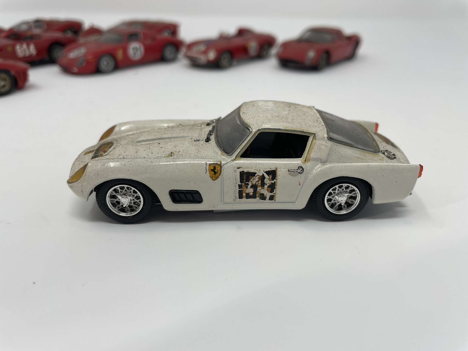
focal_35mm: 26
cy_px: 176
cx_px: 234
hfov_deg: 67.3
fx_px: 352
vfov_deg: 53.1
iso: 32
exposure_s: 1/389
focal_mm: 4.2
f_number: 1.6
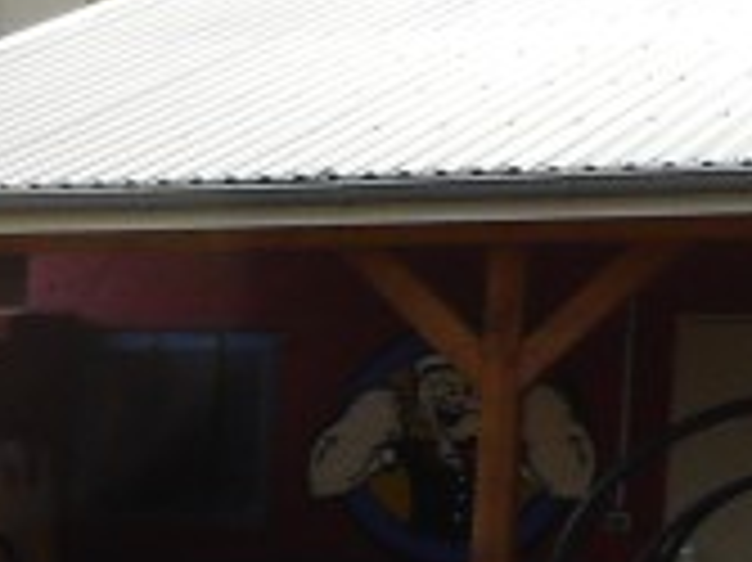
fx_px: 3321
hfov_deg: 11.1
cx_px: -959
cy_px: 764
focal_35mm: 153
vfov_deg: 9.5
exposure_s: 1/100
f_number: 3.7
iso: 80
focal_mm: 4.5
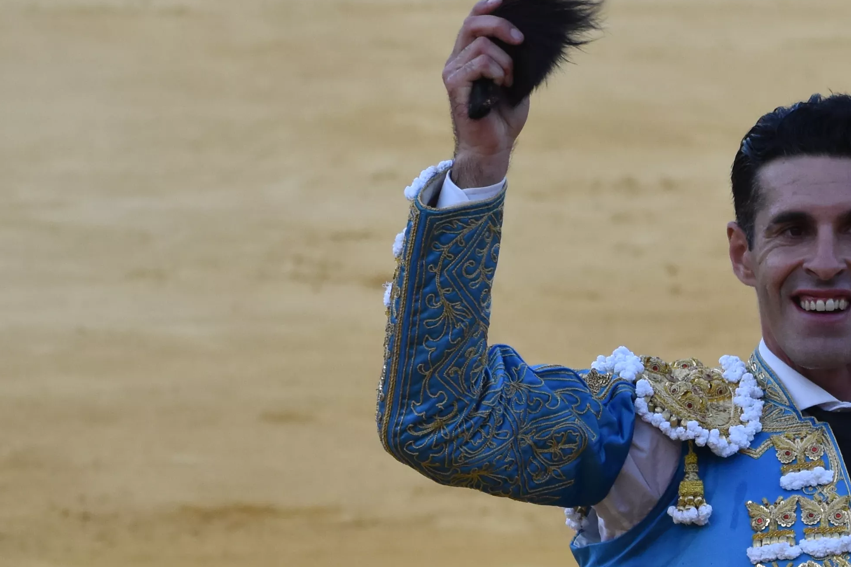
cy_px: 546
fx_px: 11132
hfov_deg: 4.4
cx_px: 798
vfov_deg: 2.9
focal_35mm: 471
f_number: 5.6
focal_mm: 102
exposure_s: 1/500
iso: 800
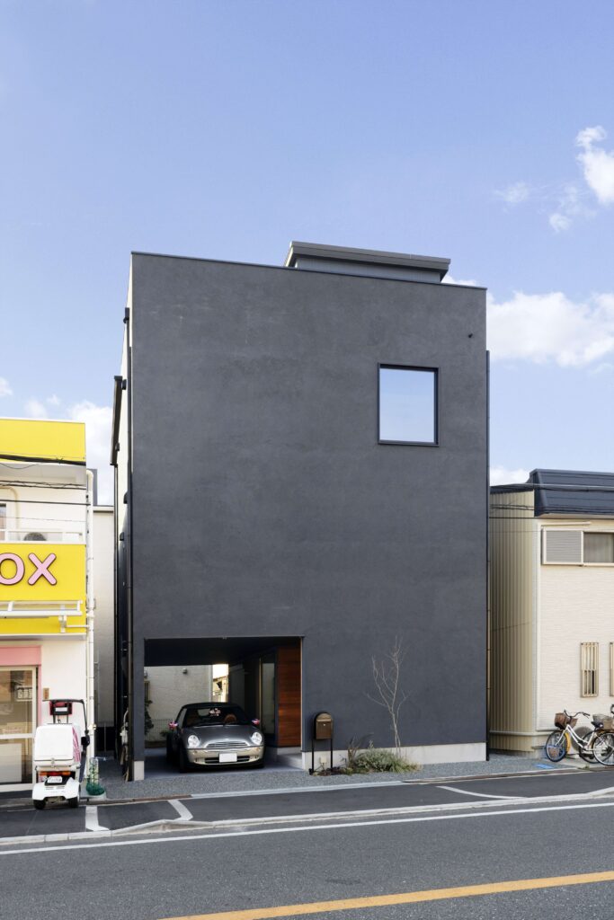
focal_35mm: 24
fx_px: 614
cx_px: 307
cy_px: 460
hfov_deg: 53.1
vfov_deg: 73.7
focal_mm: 24
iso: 200
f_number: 13
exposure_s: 1/40
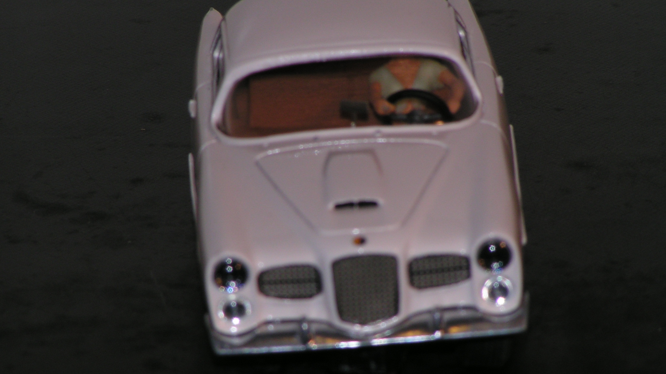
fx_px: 6551
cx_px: 333
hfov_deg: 5.8
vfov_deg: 3.3
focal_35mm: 371
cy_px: 218
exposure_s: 1/400
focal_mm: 52
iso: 50
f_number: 5.6
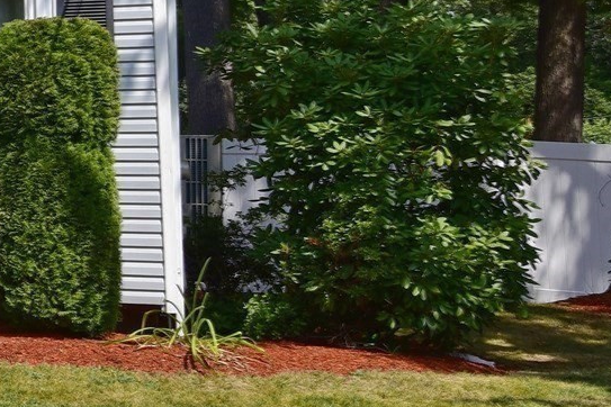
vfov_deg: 16.3
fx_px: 1409
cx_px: -534
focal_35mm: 83
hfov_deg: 18.3
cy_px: 44
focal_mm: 22
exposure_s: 1/640
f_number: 13
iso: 400
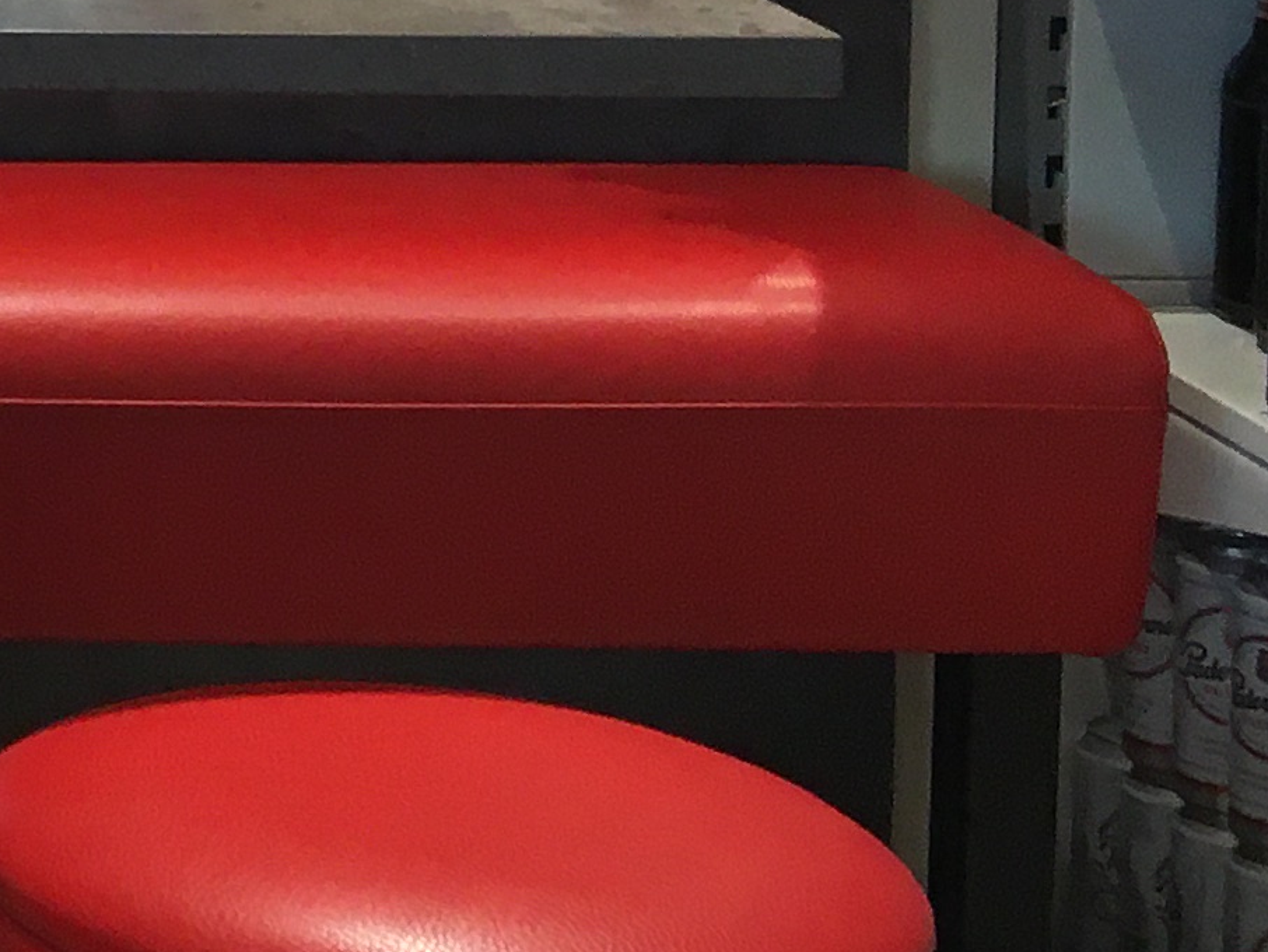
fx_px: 4727
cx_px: -1523
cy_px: -575
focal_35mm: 129
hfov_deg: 12.7
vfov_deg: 11.0
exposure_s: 1/33
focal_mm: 4.15
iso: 25
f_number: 2.2
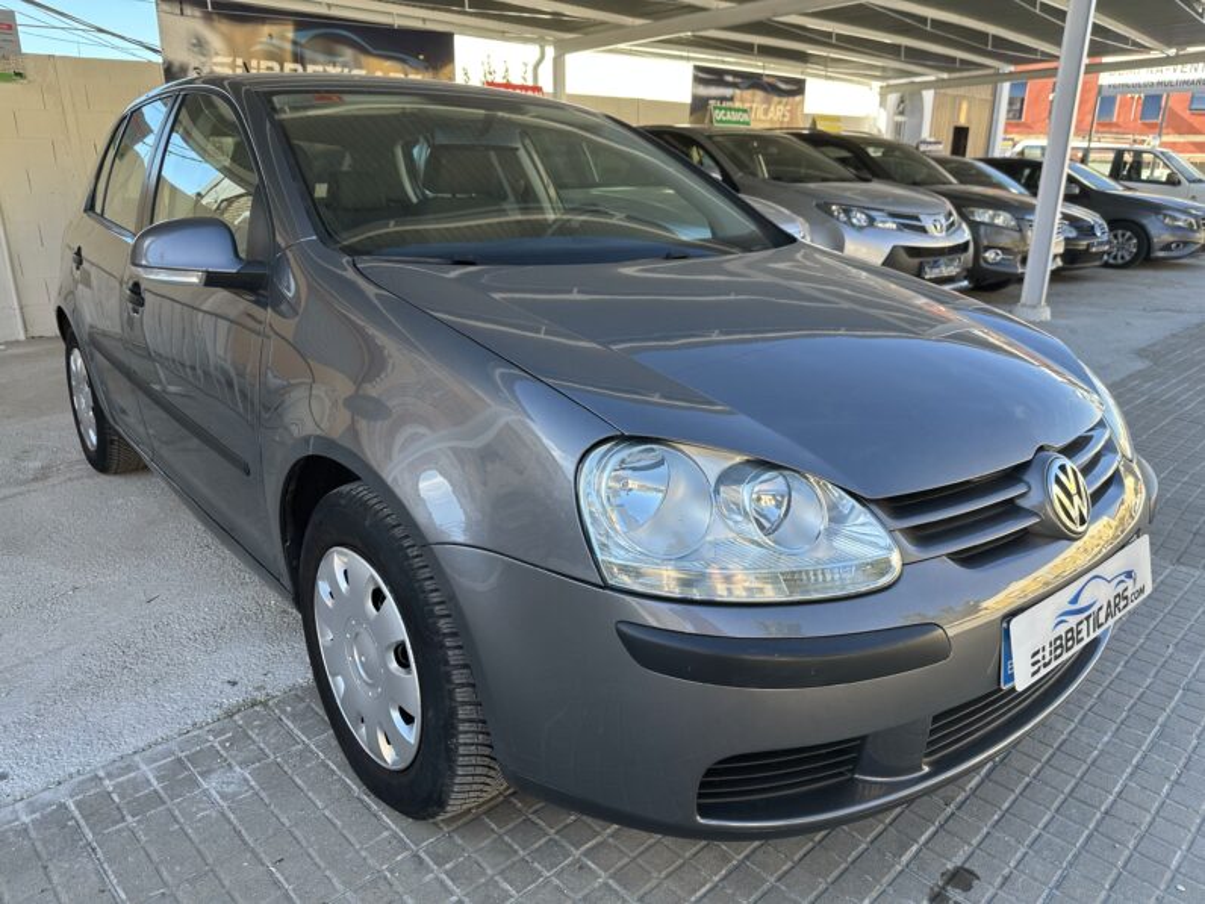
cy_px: 452
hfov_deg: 71.6
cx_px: 602
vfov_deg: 56.8
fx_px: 835
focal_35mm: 24
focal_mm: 6.86
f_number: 1.78
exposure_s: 1/538
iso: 80
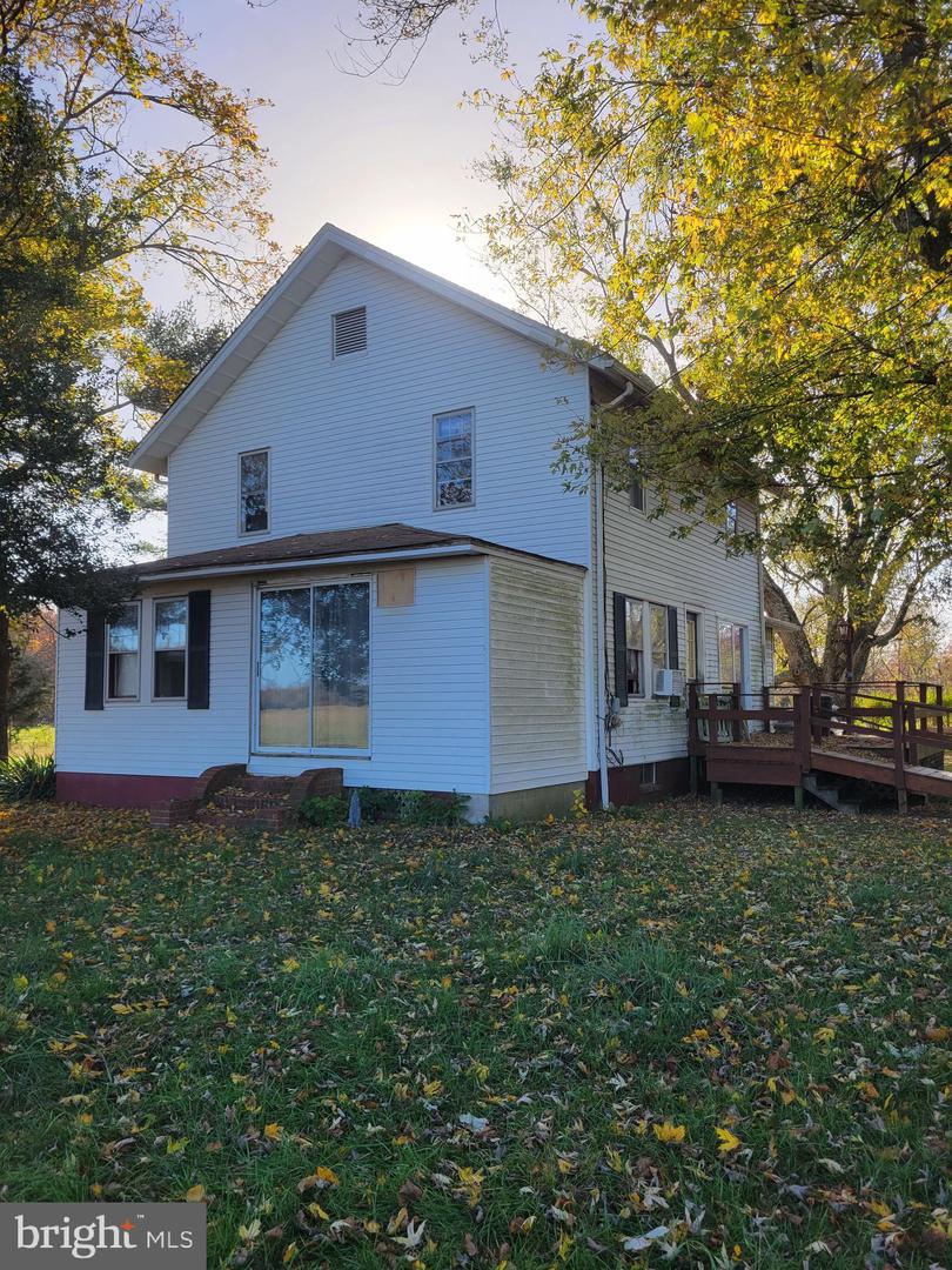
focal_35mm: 26
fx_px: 953
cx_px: 476
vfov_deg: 67.3
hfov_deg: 53.1
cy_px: 635
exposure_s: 1/829
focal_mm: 5.4
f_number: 1.8
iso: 40
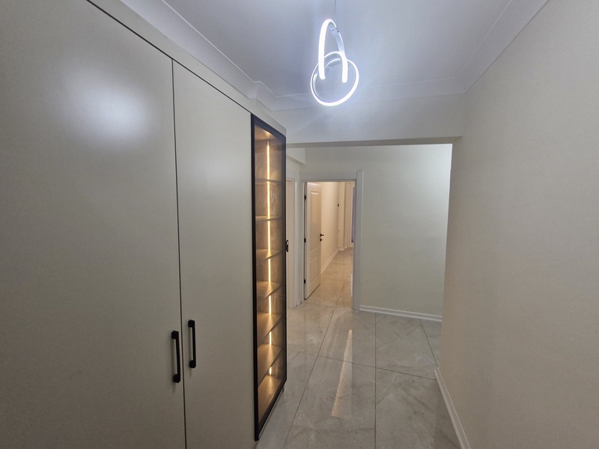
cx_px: 300
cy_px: 224
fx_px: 225
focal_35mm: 13
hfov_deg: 106.2
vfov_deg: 89.9
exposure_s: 1/50
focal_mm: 1.74
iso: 100
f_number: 2.2
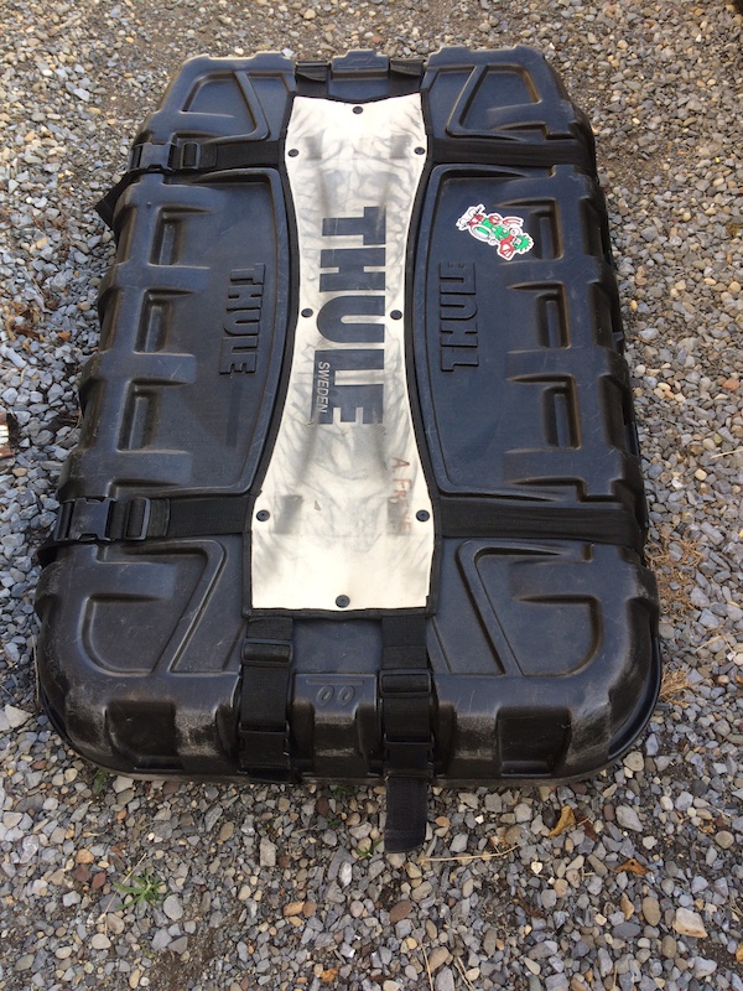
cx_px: 372
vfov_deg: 61.7
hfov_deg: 48.2
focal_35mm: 29
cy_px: 496
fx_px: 830
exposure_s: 1/120
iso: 50
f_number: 2.2
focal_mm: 4.15
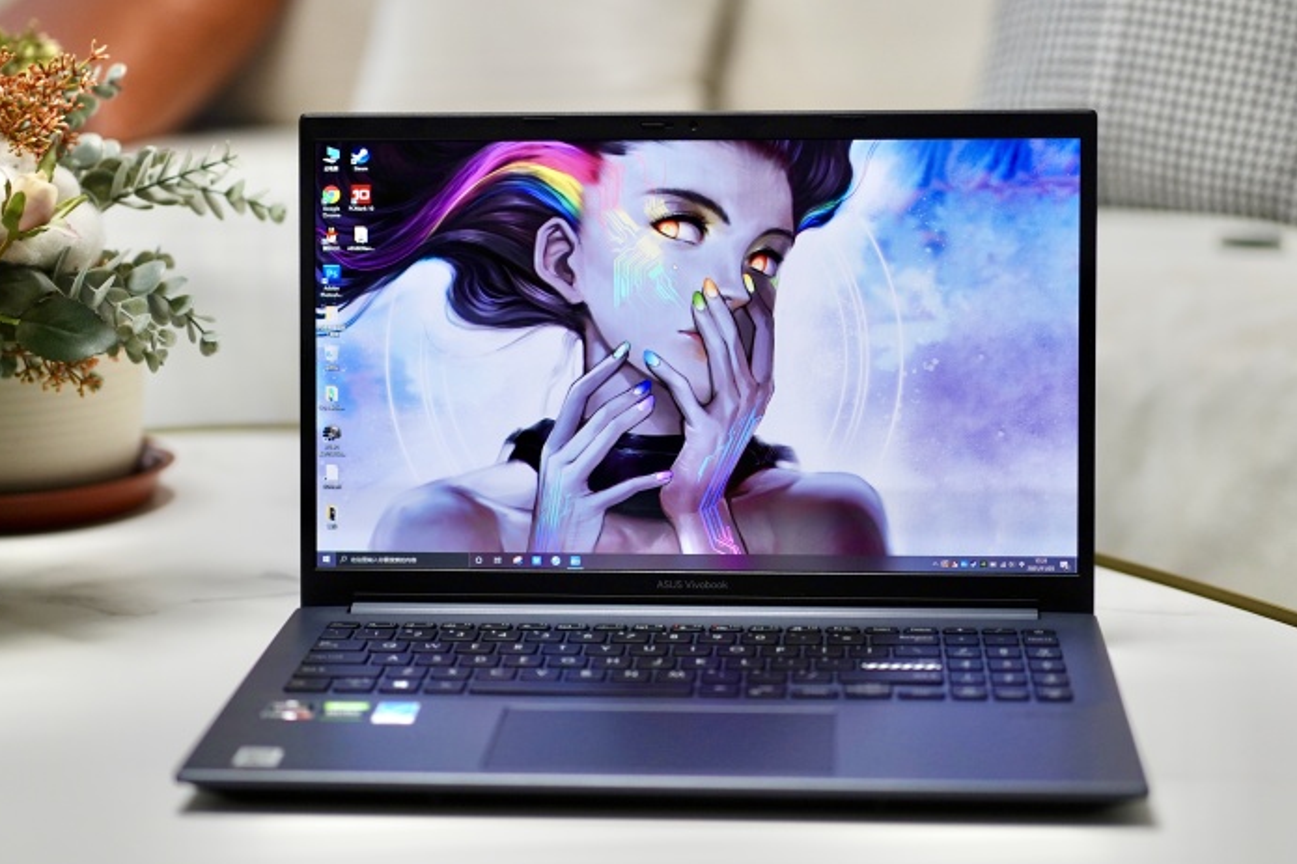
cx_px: 659
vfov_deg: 23.8
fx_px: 2053
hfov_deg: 35.1
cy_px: 444
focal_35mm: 57
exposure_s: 1/640
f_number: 1.8
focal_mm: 55
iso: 400
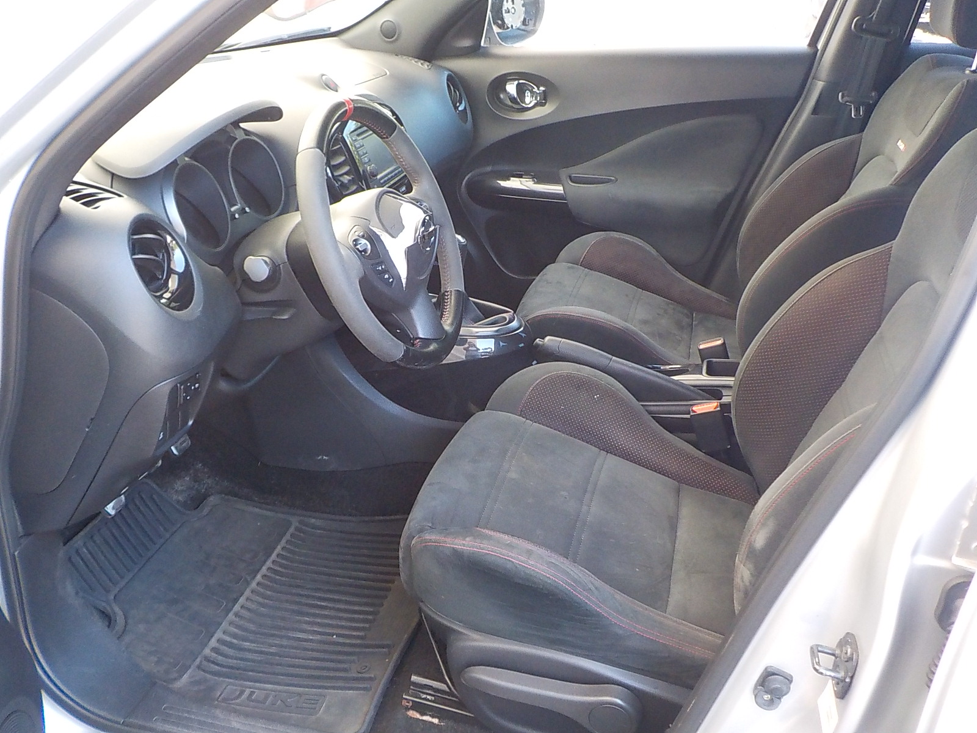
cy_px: 366
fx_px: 847
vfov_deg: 46.8
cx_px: 488
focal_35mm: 30
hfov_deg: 60.0
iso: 280
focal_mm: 4.1
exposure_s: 1/30
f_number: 3.3
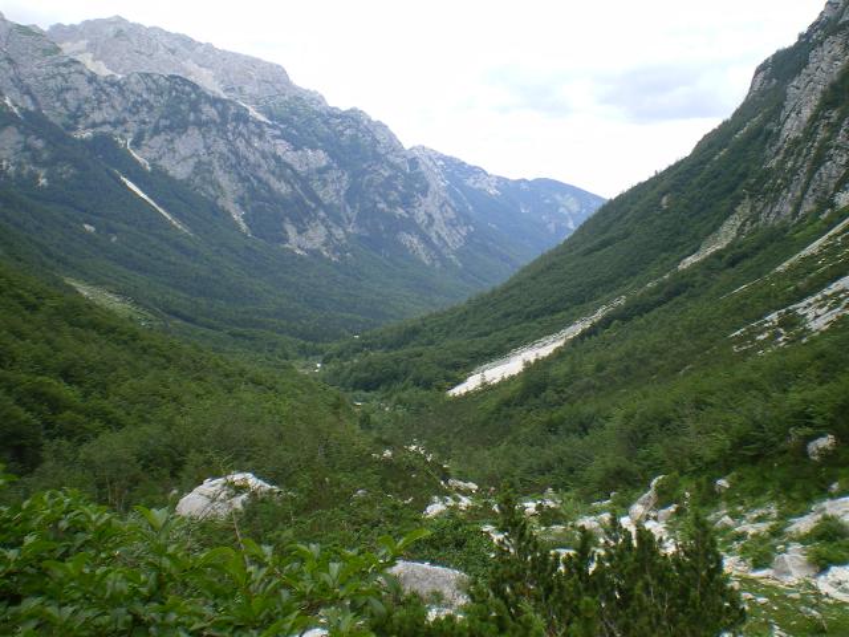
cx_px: 424
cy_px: 318
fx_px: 932
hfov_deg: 49.0
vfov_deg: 37.7
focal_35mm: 38
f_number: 4.6
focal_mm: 6.3
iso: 64
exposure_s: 1/80
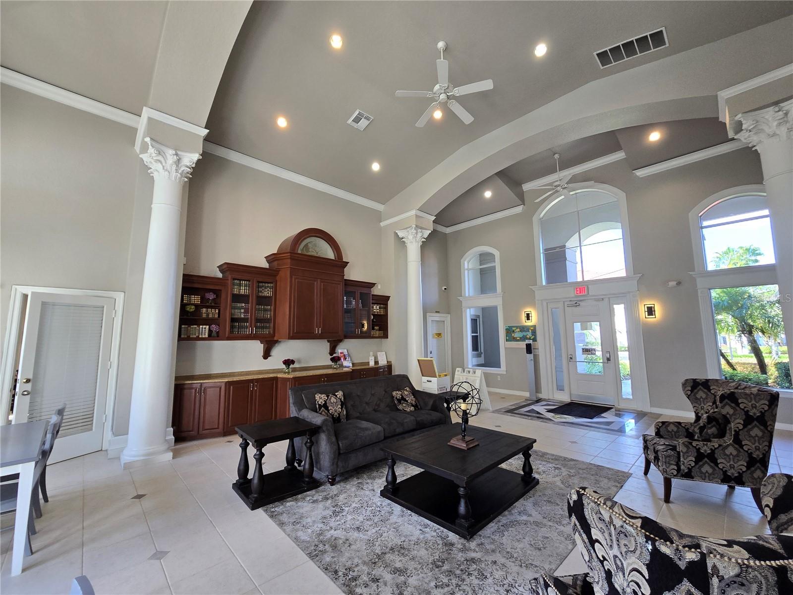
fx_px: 298
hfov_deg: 106.2
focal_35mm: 13
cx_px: 396
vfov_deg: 89.9
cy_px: 298
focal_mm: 2.2
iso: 100
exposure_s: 1/60
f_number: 2.2
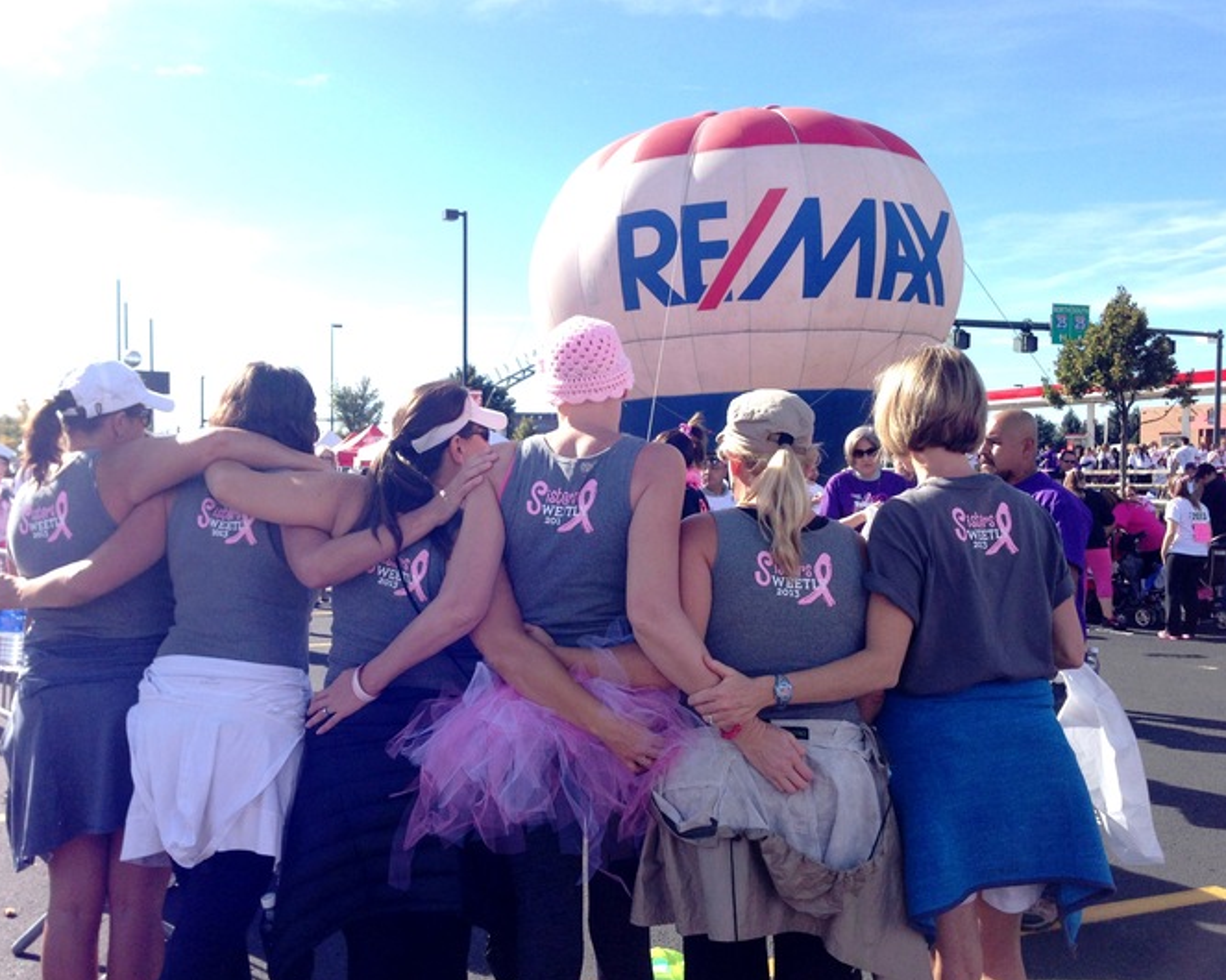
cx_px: 590
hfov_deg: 51.5
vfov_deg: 42.2
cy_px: 496
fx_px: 1270
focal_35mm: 35
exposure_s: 1/753
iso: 50
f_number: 2.4
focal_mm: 4.12
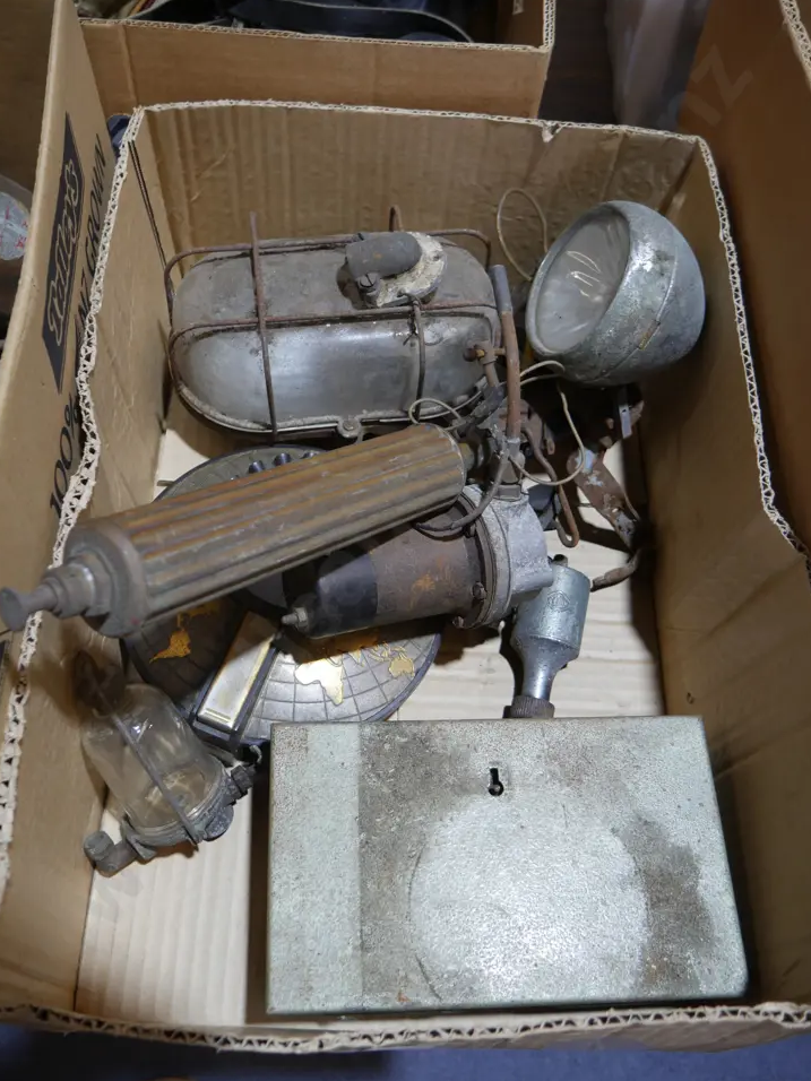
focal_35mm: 30
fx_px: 937
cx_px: 385
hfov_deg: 46.8
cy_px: 522
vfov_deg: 60.0
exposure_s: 1/60
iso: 200
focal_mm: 14
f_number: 3.5
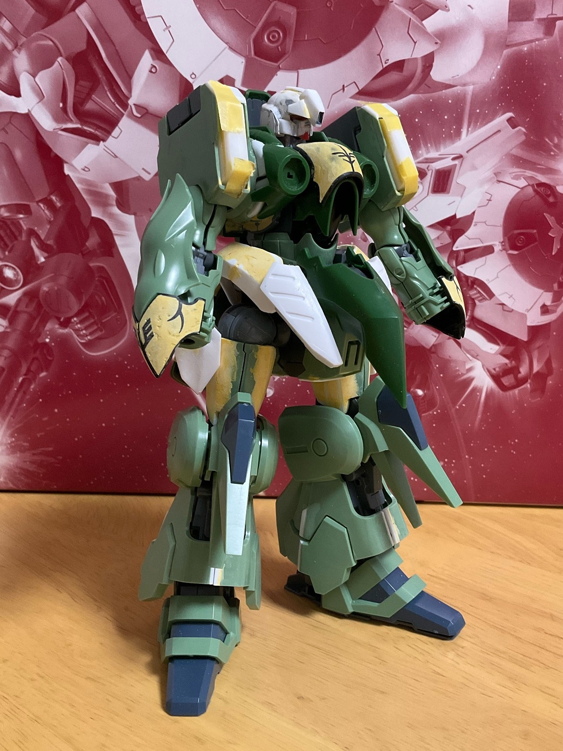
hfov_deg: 48.2
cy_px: 376
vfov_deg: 61.7
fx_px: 629
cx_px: 282
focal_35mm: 29
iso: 250
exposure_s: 1/57
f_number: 1.8
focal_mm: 3
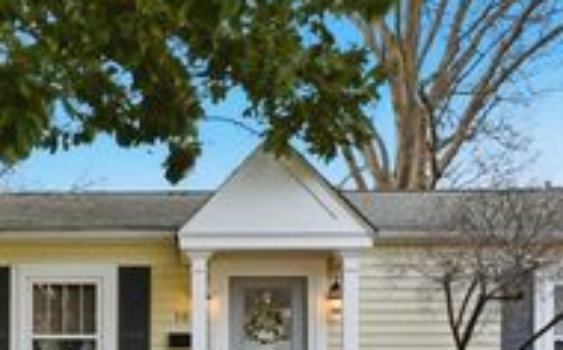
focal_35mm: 43
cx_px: 190
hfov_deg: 45.6
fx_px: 659
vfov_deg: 28.5
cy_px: 319
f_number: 8
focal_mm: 11
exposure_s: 1/400
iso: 100
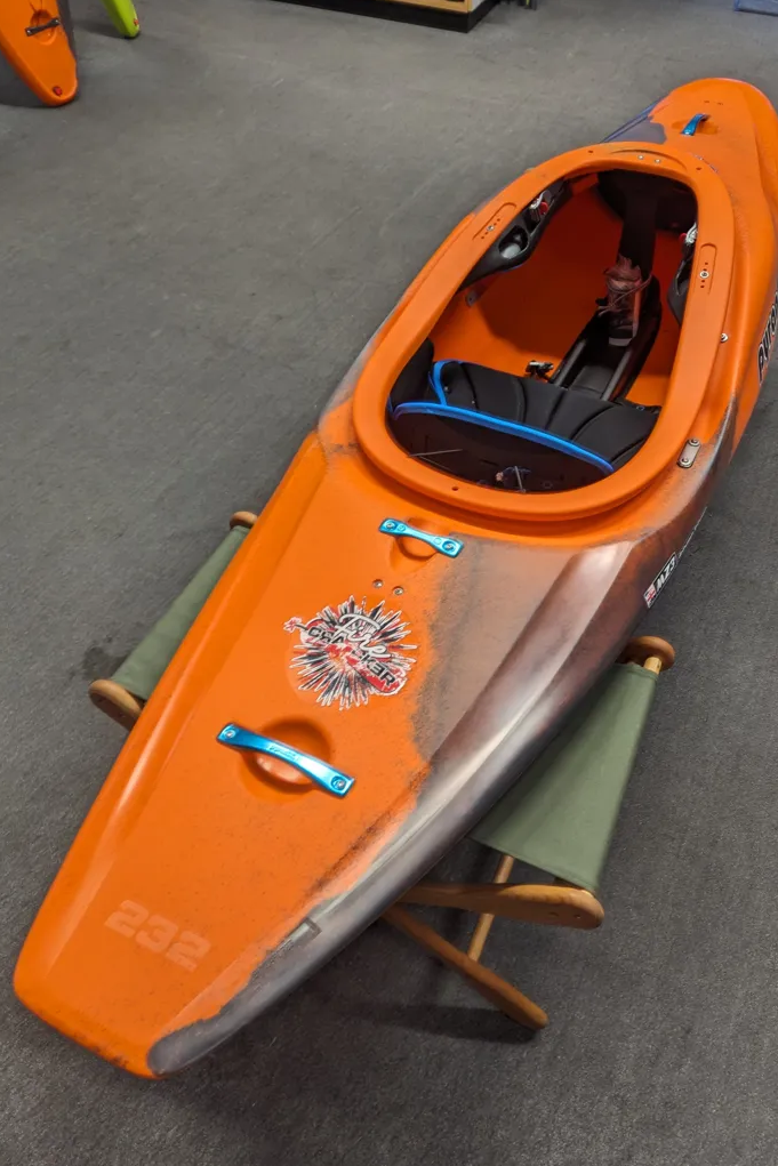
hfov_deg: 49.5
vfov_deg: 69.4
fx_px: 842
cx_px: 412
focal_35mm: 26
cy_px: 574
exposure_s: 1/25
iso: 50
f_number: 1.85
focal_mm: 6.81
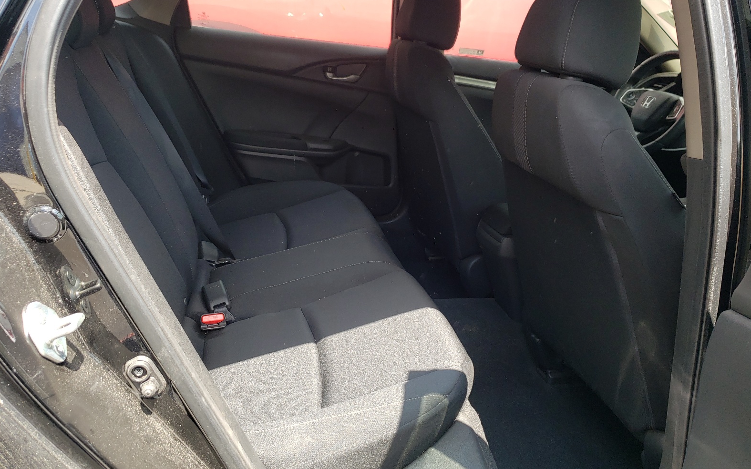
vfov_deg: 44.5
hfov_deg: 66.5
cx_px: 375
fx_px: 573
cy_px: 214
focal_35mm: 28
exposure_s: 1/222
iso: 50
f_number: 1.5
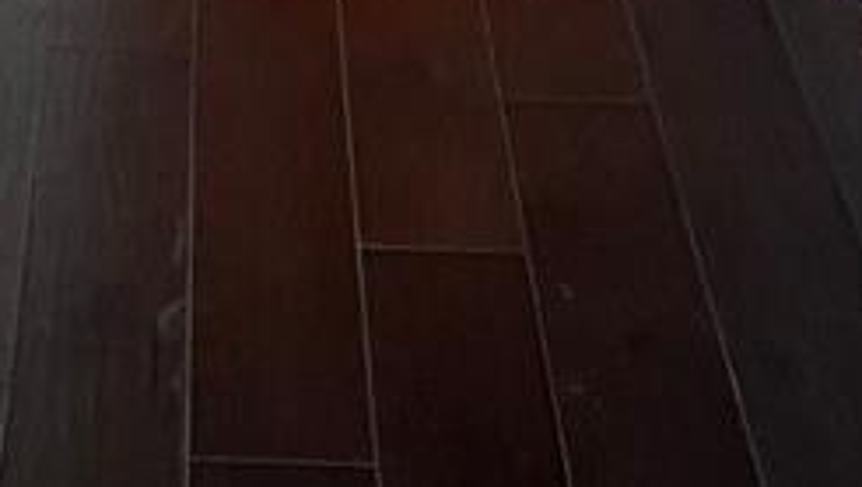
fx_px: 3158
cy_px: -1090
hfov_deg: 15.3
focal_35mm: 138
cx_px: 25
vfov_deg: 7.5
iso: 125
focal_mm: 5.1
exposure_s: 1/60
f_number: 1.6
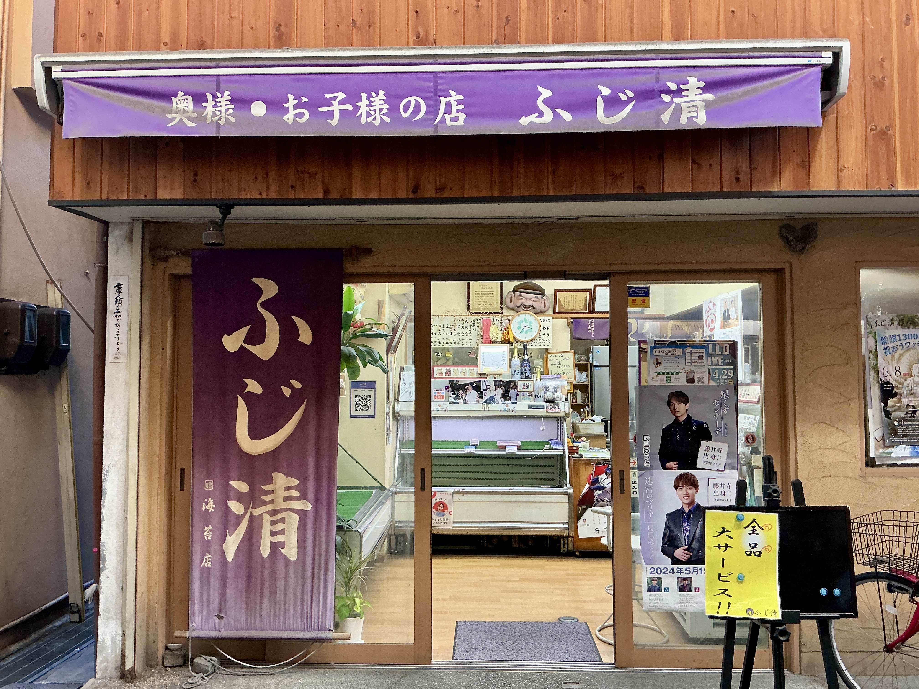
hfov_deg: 61.7
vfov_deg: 48.2
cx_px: 460
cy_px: 344
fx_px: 770
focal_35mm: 29
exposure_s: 1/60
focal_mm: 3
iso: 100
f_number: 1.8
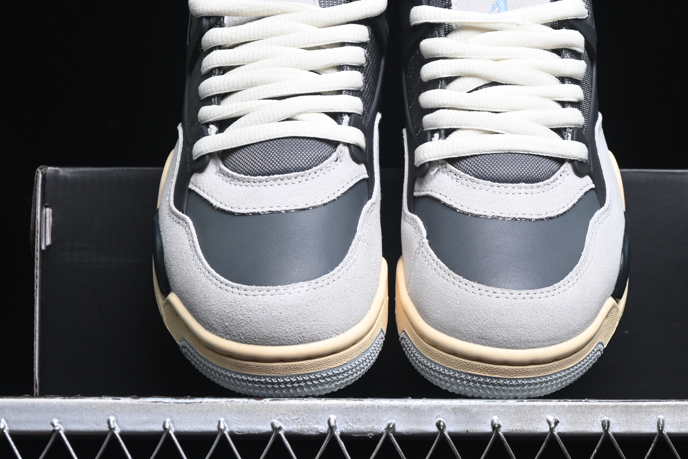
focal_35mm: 108
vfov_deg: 12.7
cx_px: 408
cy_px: 192
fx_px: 2064
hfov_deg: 18.9
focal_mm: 50
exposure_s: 1/60
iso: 160
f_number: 6.3
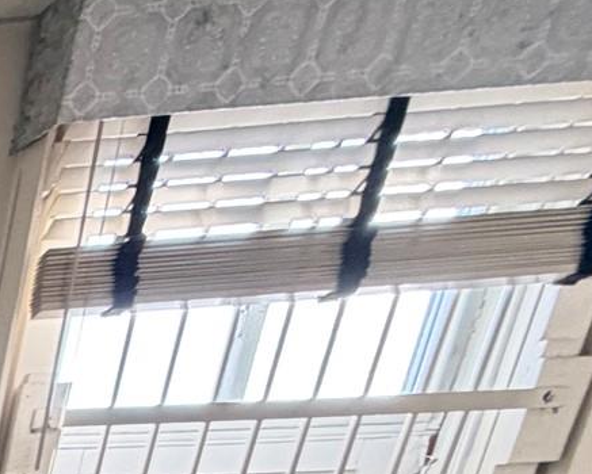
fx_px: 1122
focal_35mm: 64
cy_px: 1002
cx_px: -698
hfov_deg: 17.1
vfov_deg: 16.6
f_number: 2.2
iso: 125
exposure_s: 1/121
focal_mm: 2.22
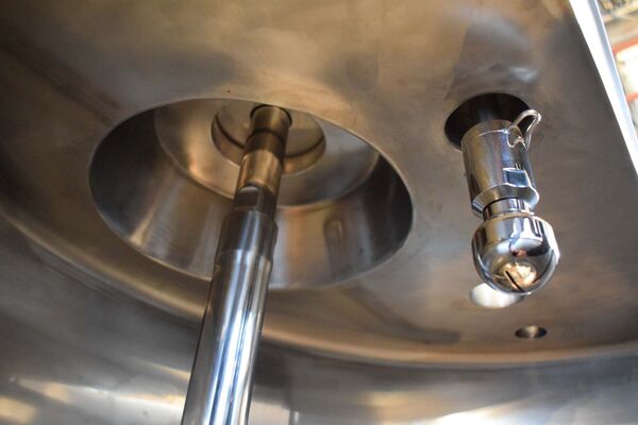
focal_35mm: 32
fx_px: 558
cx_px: 319
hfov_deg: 59.5
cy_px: 212
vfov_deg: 41.7
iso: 6400
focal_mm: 21
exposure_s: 1/15
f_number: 3.8
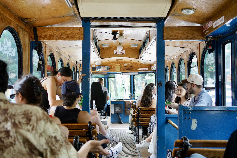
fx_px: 250
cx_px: 114
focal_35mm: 38
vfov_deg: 35.1
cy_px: 82
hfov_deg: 50.7
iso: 1000
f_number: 3.5
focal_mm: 35
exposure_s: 1/125
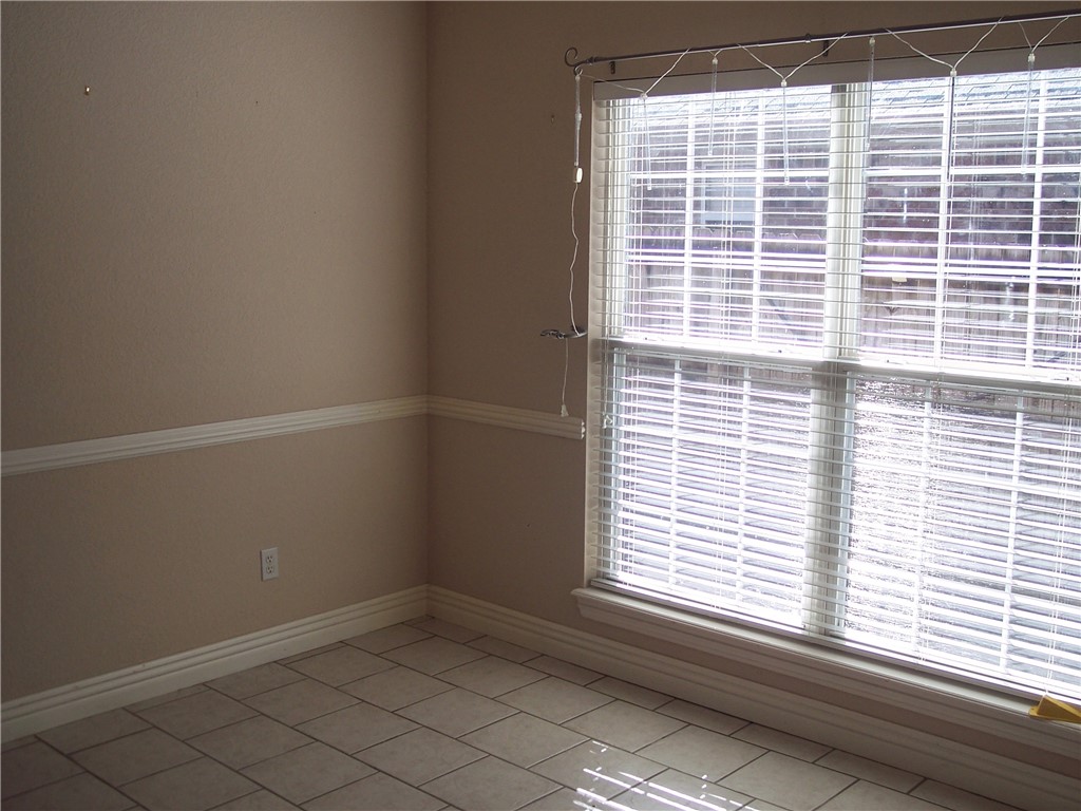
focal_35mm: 39
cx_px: 540
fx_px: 1218
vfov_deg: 36.8
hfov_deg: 47.9
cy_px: 406
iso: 100
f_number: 3.4
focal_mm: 8
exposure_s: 1/180
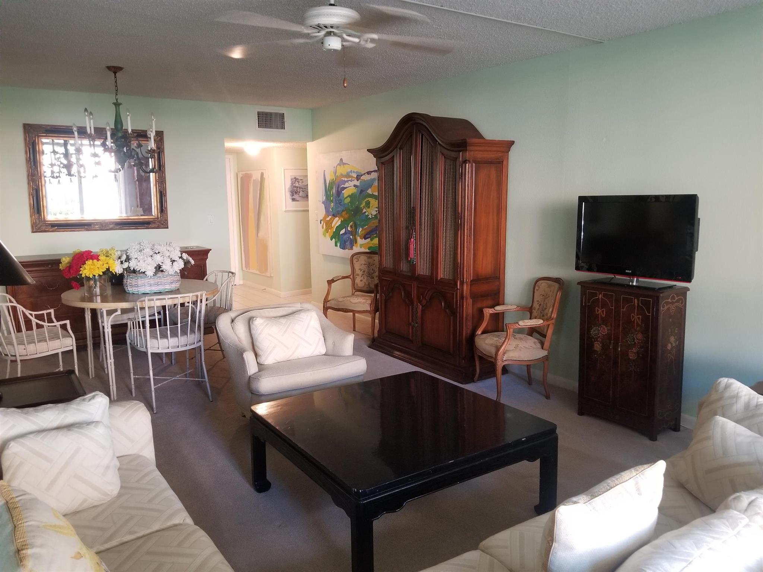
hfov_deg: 67.3
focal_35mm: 26
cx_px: 382
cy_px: 286
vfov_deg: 53.1
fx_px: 573
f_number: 1.7
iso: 200
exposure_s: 1/30
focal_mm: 4.3
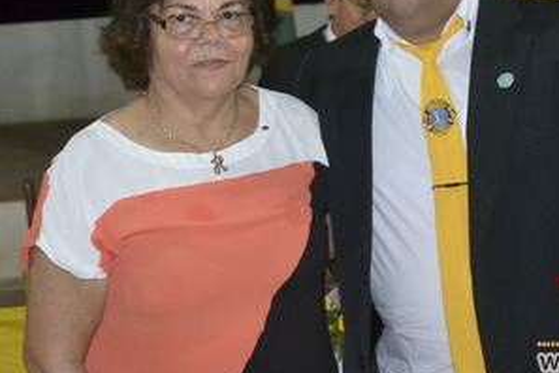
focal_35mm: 70
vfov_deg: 19.3
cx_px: 343
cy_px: 89
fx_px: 1087
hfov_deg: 28.8
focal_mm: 28
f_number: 4
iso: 3200
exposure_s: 1/60
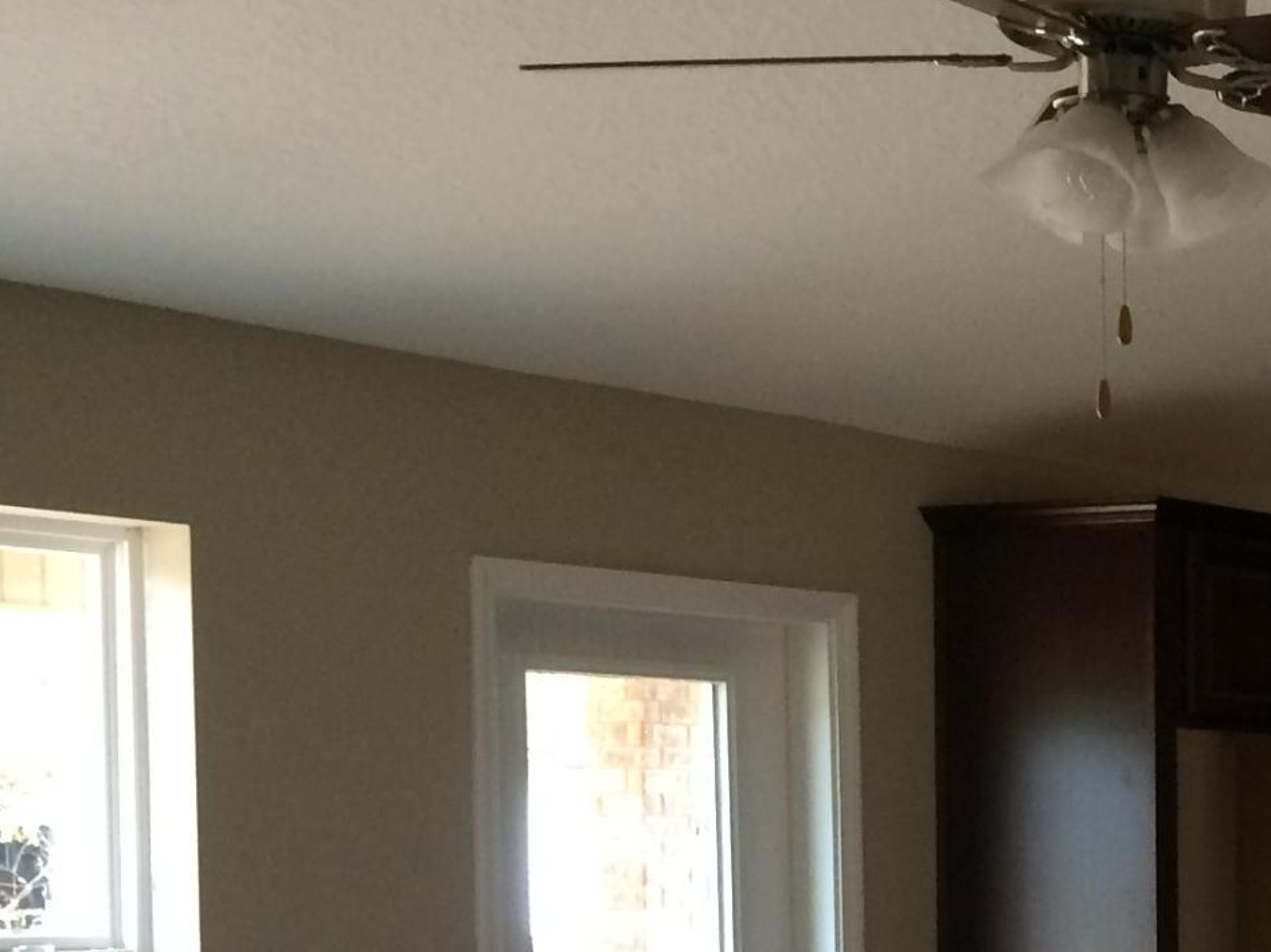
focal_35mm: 92
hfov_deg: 18.9
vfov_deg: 15.6
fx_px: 3377
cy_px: 1055
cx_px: 1861
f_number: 2.2
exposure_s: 1/30
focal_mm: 4.15
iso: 125
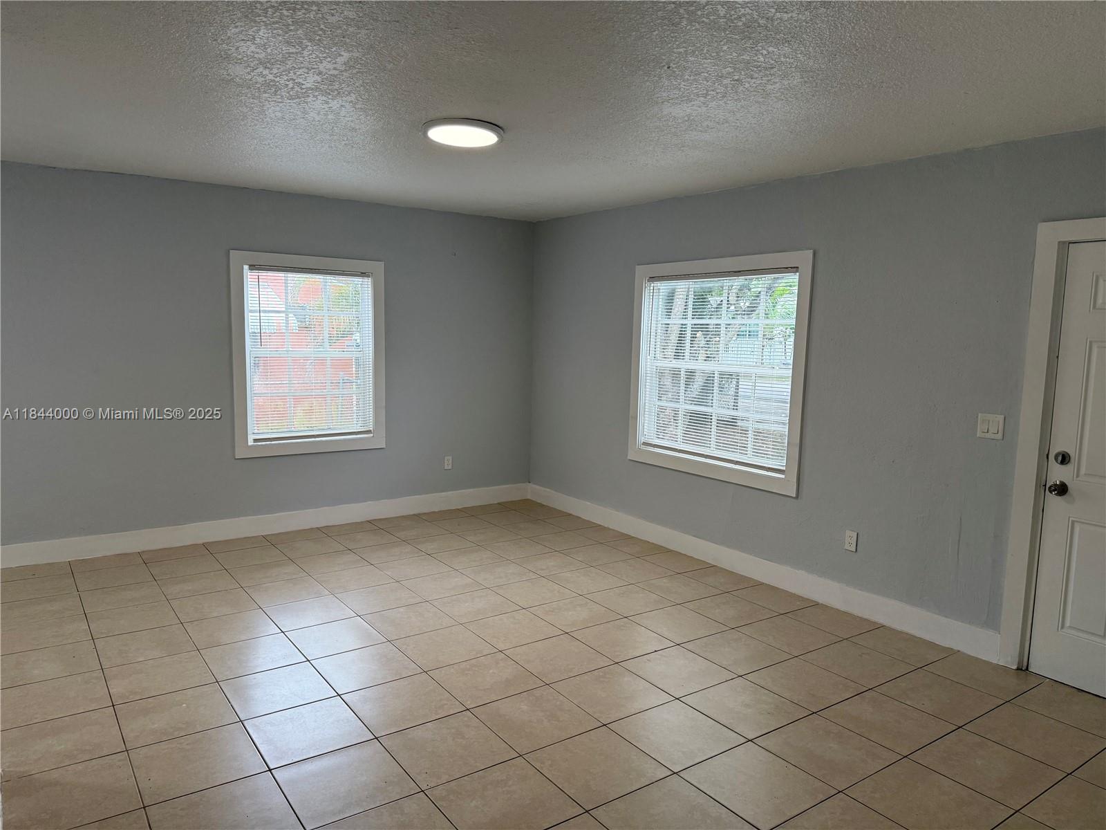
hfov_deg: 71.6
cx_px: 553
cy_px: 415
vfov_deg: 56.8
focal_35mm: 24
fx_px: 767
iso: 160
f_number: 1.78
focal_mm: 6.76
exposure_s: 1/227
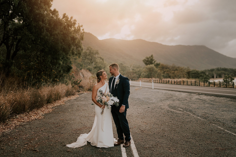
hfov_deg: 54.4
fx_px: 229
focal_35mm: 35
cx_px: 118
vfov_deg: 37.8
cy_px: 78
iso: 800
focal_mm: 35
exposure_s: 1/10000
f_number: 1.8
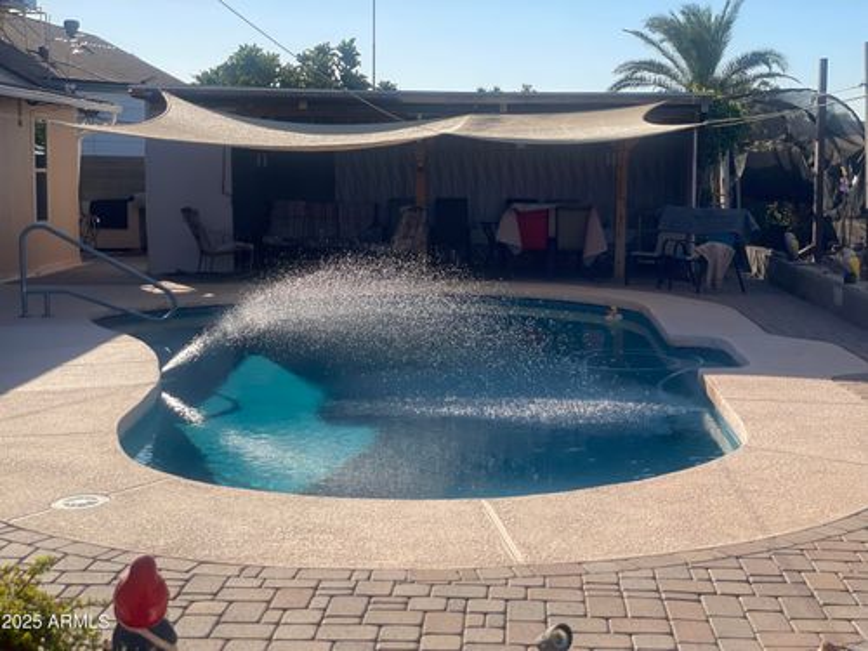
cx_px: 434
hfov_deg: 36.8
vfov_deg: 28.0
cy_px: 326
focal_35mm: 52
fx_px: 1304
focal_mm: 6
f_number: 2
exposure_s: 1/1712
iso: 32
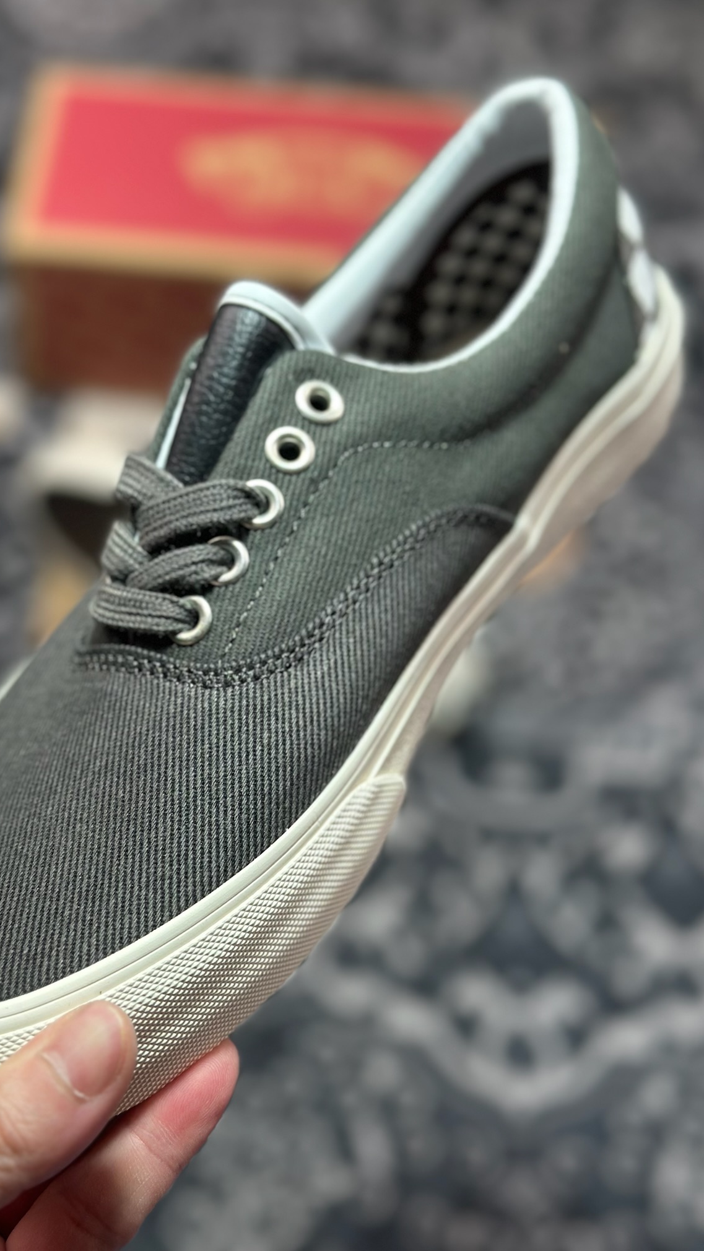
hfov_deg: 22.6
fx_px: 1759
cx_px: 268
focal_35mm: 53
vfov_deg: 39.2
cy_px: 619
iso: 80
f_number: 1.78
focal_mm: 6.86
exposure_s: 1/220
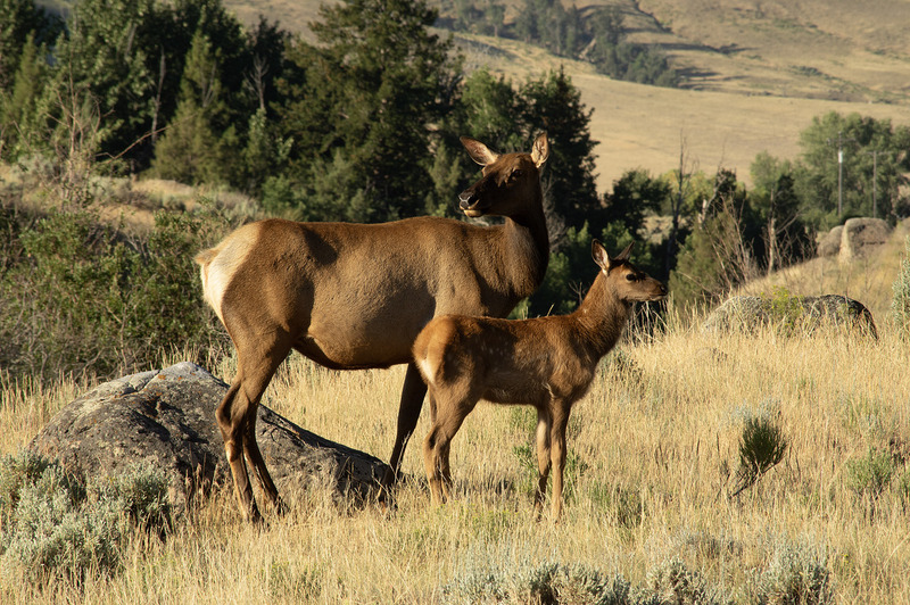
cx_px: 455
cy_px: 302
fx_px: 11365
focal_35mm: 450
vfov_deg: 3.0
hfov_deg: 4.6
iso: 200
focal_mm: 300
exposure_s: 1/60
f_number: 20
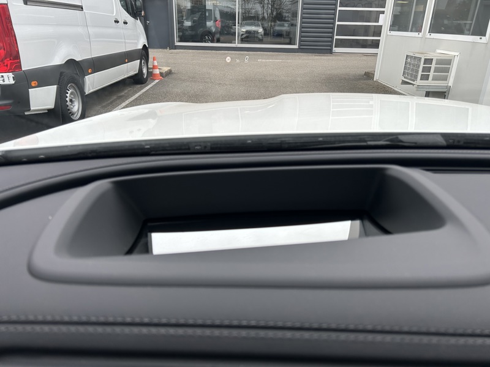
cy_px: 184
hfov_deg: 67.3
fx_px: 368
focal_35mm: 26
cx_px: 245
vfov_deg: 53.1
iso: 50
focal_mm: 5.7
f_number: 1.5
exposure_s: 1/533
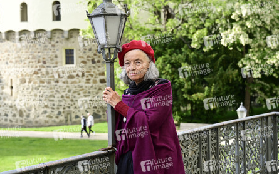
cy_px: 86
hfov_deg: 31.1
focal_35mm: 66
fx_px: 502
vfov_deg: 19.7
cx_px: 140
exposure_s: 1/200
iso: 250
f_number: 6.3
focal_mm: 64
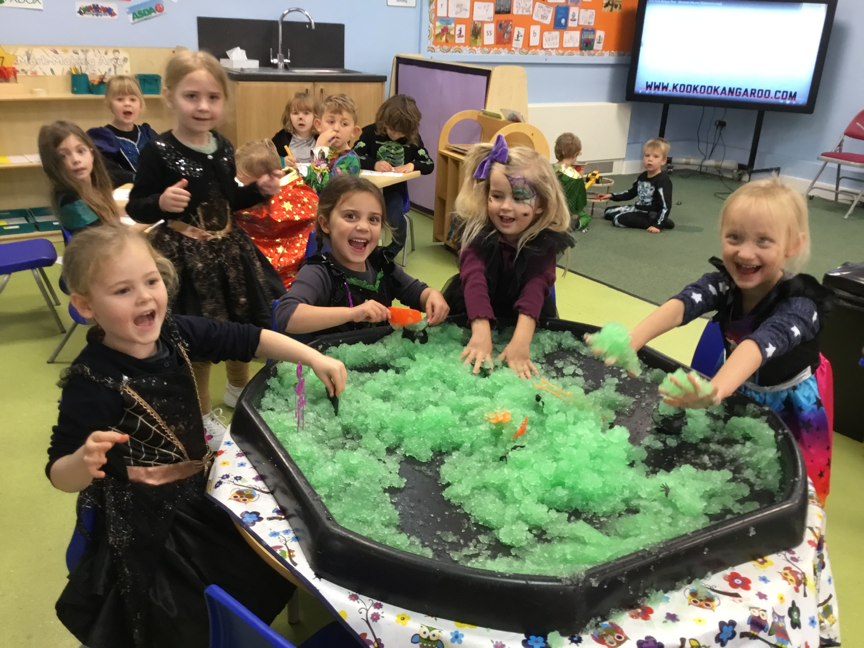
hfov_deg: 58.4
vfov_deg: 45.4
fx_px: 774
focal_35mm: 31
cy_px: 324
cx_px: 432
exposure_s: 1/33
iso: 100
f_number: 2.4
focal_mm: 3.3
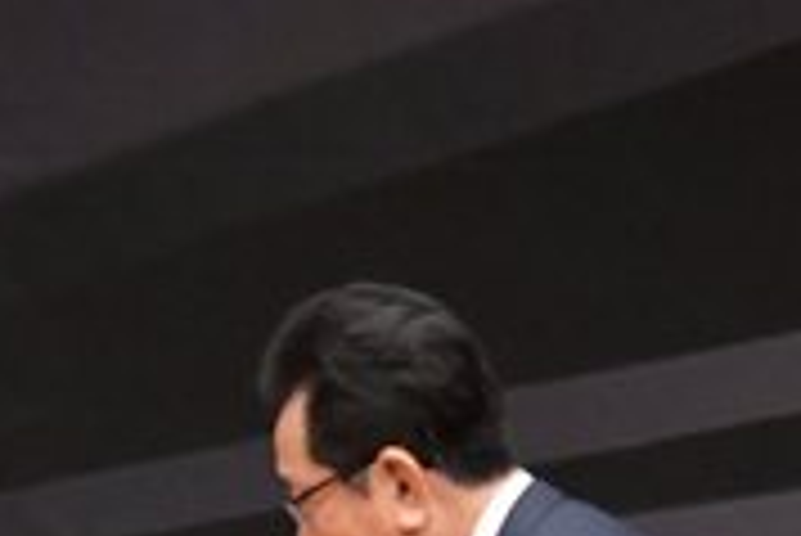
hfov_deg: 1.9
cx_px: -259
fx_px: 24695
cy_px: 1086
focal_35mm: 1109
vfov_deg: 1.2
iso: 6400
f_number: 5.6
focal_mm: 170
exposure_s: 1/400
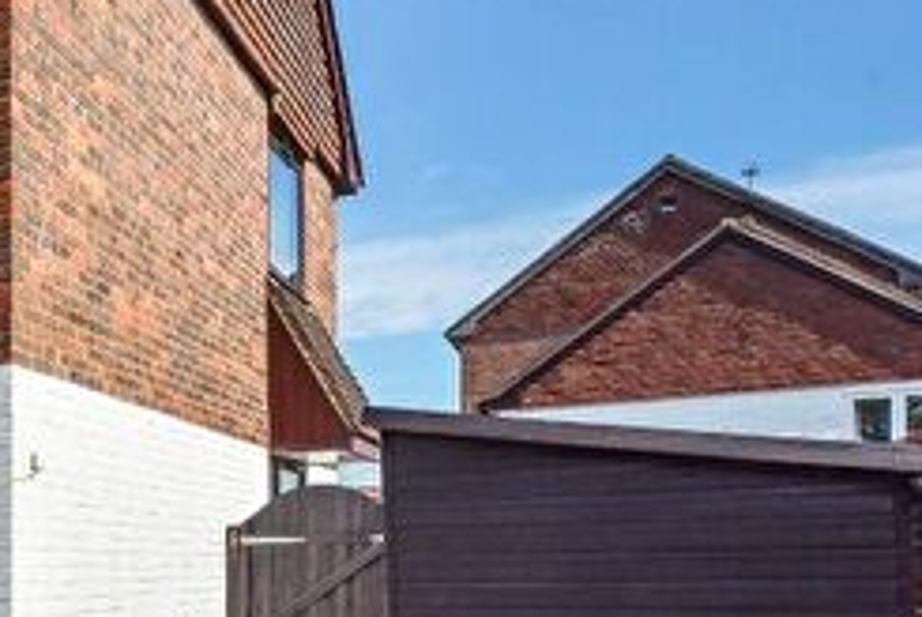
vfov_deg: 33.4
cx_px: -350
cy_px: 252
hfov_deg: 32.3
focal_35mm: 40
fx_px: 1026
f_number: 9
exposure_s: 1/1600
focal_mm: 14
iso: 640
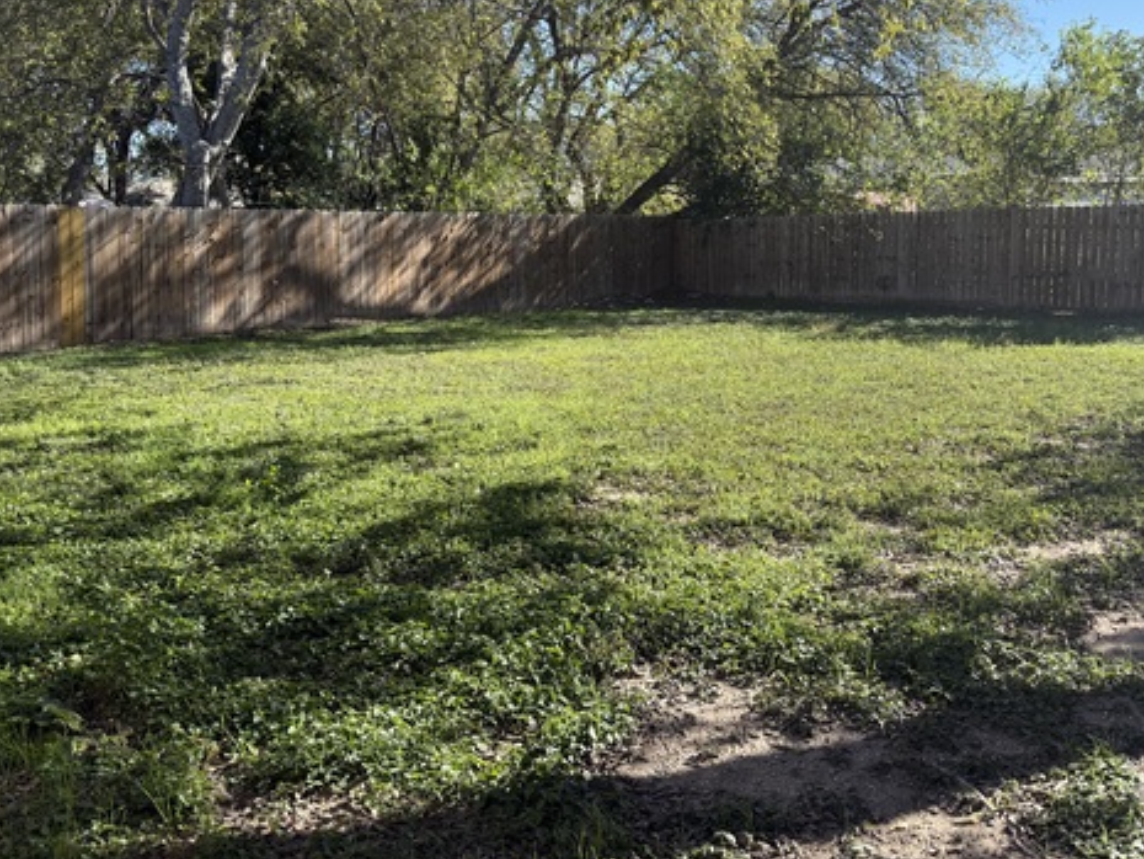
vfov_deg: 42.4
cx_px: 620
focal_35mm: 33
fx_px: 1091
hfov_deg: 55.3
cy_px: 293
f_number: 1.78
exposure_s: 1/1949
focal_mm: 6.76
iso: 100
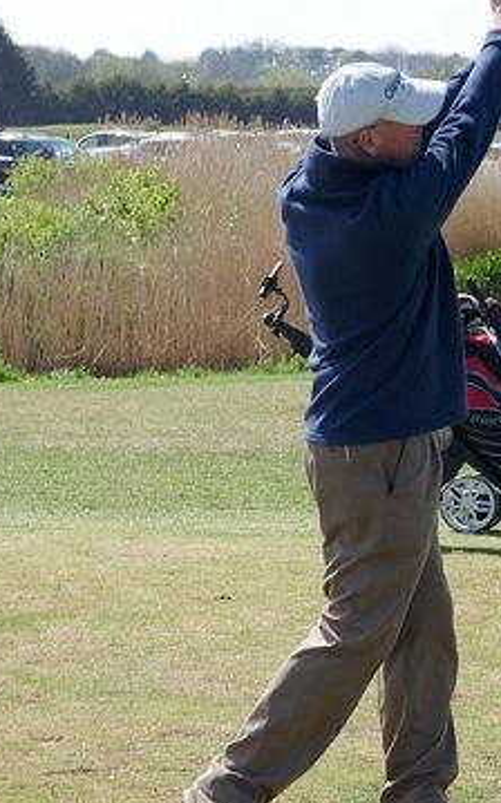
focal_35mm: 154
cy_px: 443
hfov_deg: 8.5
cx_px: 323
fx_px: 3368
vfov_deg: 13.6
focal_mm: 37.6
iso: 125
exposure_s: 1/400
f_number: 5.2
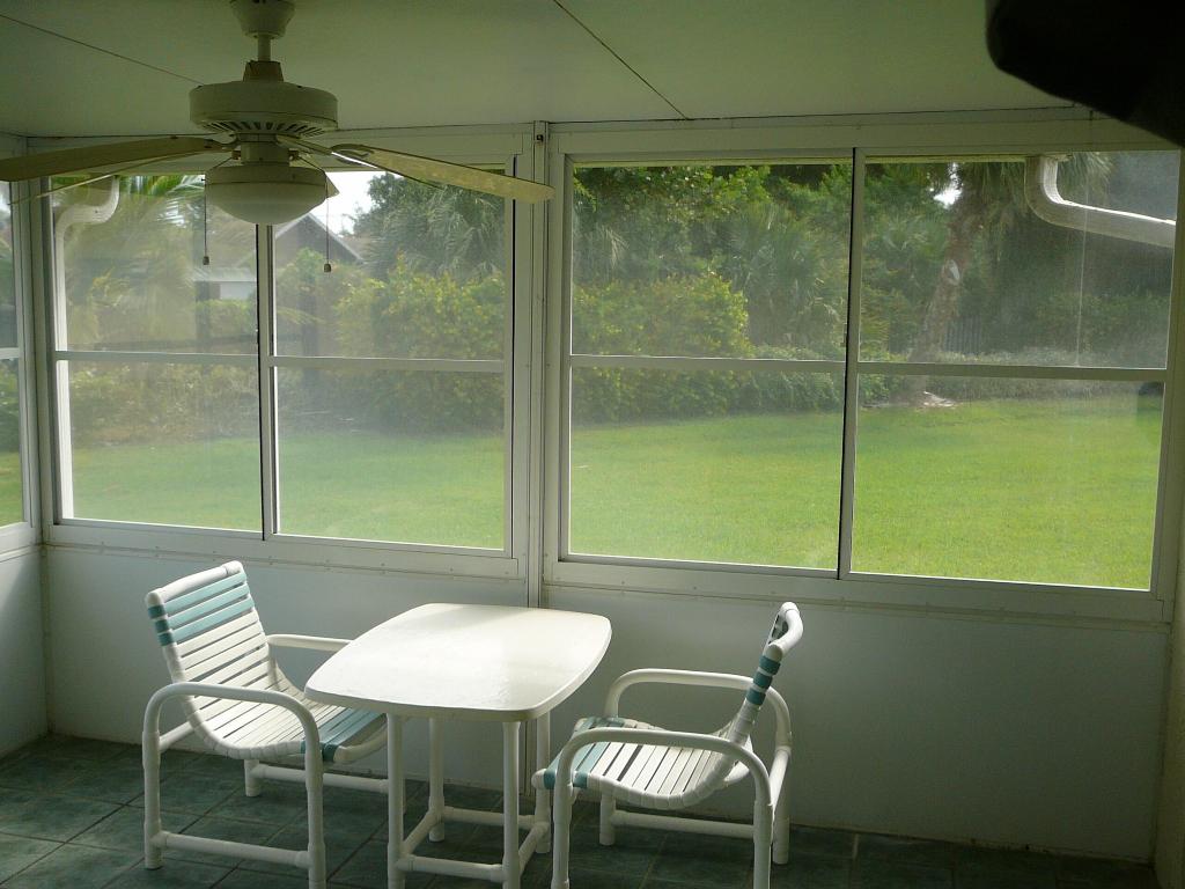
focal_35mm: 35
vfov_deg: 40.7
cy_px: 444
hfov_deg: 52.6
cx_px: 592
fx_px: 1198
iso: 80
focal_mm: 5.2
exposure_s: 1/200
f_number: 2.8
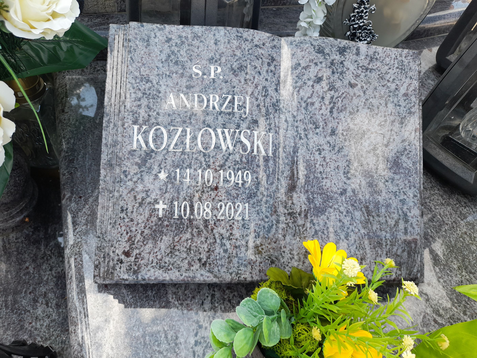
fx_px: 344
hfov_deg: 69.4
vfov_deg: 54.9
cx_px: 238
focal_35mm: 25
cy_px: 179
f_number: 2
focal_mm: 4.6
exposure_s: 1/152
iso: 20
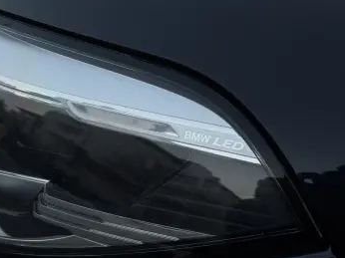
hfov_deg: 38.2
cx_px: 169
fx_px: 498
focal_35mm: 50
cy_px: 127
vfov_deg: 29.1
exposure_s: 1/488
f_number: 1.78
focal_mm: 6.76
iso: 80
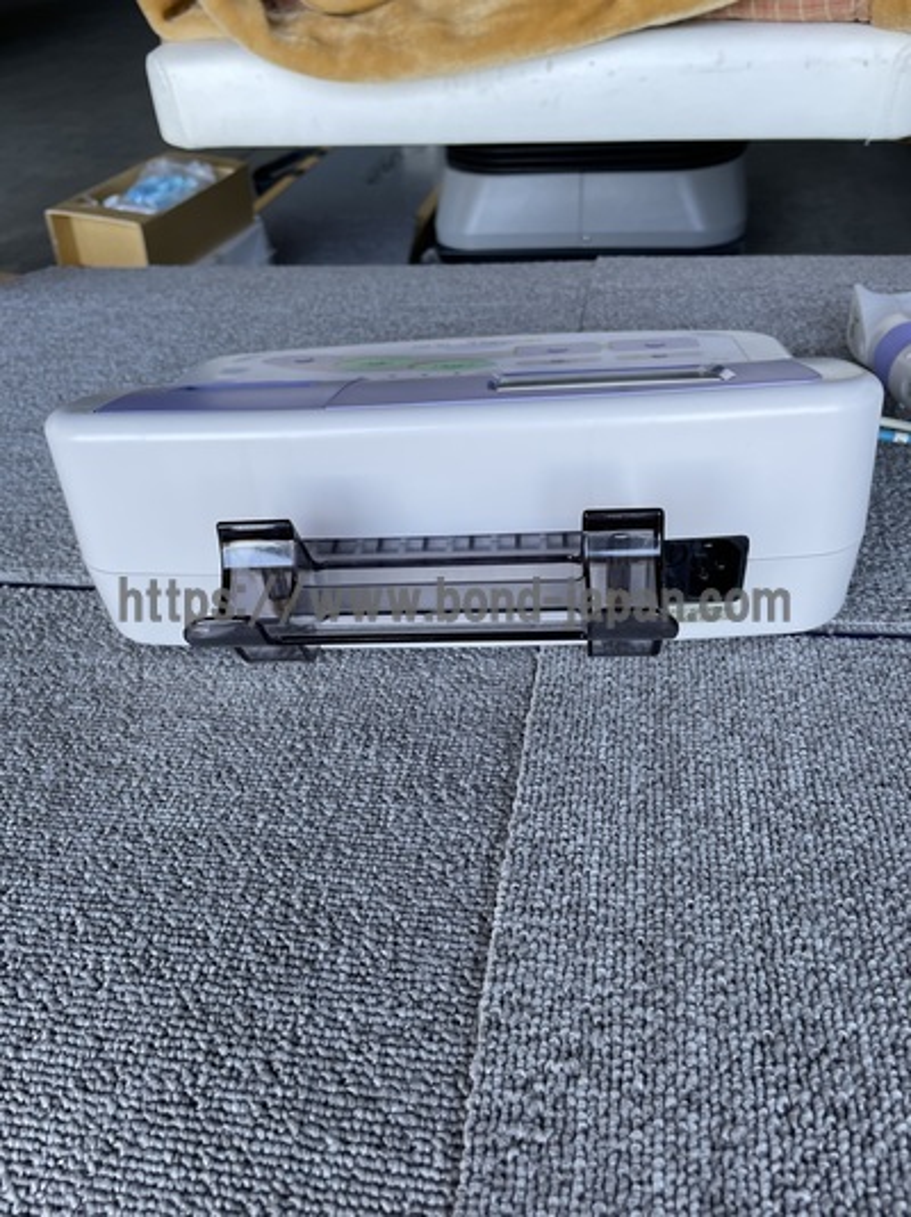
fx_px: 913
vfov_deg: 67.3
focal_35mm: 26
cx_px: 456
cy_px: 608
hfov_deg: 53.0
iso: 40
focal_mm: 4.2
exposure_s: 1/121
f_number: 1.6
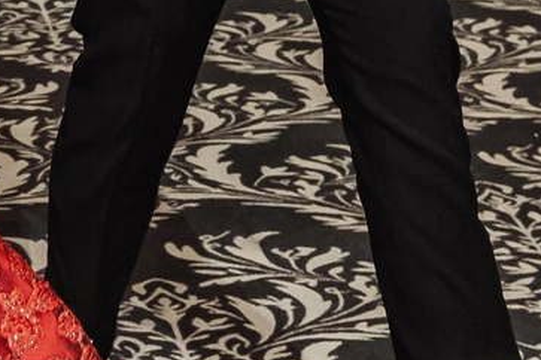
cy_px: -687
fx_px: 3649
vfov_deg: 5.4
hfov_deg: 8.4
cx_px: -91
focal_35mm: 243
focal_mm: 34.4
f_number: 3.5
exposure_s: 1/250
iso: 1600
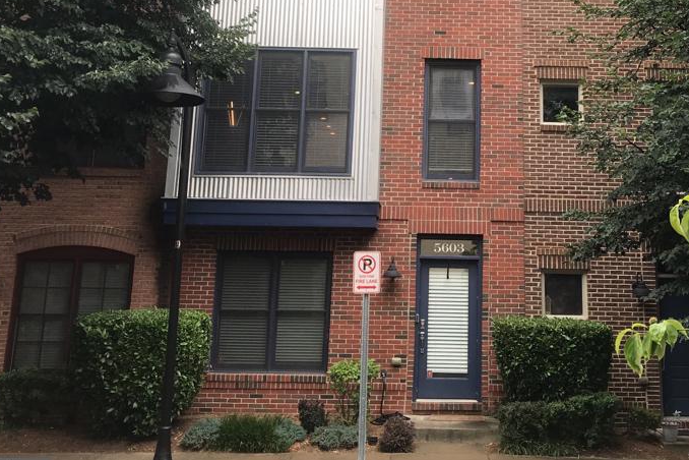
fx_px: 842
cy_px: 109
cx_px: 444
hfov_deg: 44.0
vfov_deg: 30.0
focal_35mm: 44
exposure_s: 1/748
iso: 20
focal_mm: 3.99
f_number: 1.8
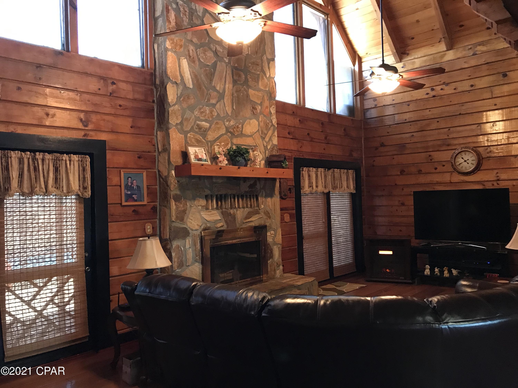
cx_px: 259
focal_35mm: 28
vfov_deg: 49.7
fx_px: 419
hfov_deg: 63.4
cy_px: 194
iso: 100
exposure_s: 1/9
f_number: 1.8
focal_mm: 3.99
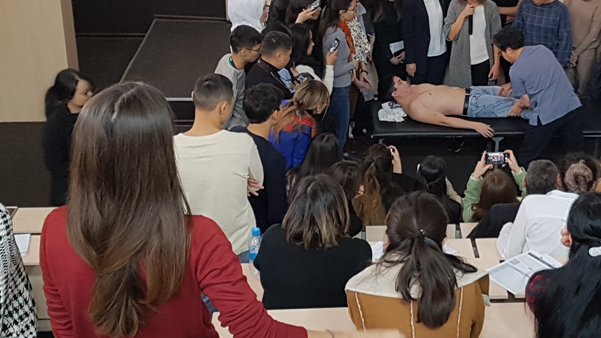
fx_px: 1100
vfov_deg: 17.4
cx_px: 439
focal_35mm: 69
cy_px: 101
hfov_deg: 30.1
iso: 160
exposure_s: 1/60
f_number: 1.7
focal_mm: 4.2
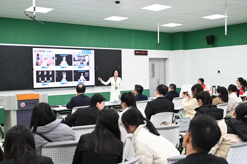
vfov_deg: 33.4
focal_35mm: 40
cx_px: 124
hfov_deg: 48.5
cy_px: 82
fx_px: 274
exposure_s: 1/320
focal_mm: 40
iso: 3200
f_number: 4
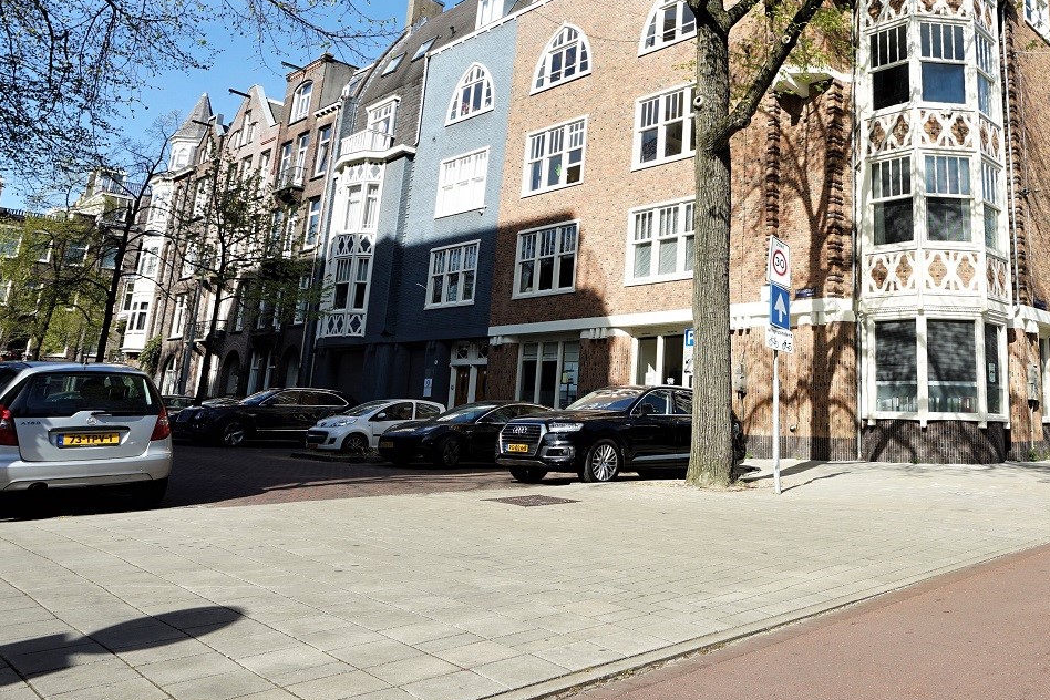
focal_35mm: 27
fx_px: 787
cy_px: 220
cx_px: 779
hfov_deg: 63.7
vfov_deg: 47.0
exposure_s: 1/160
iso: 100
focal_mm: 16
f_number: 8
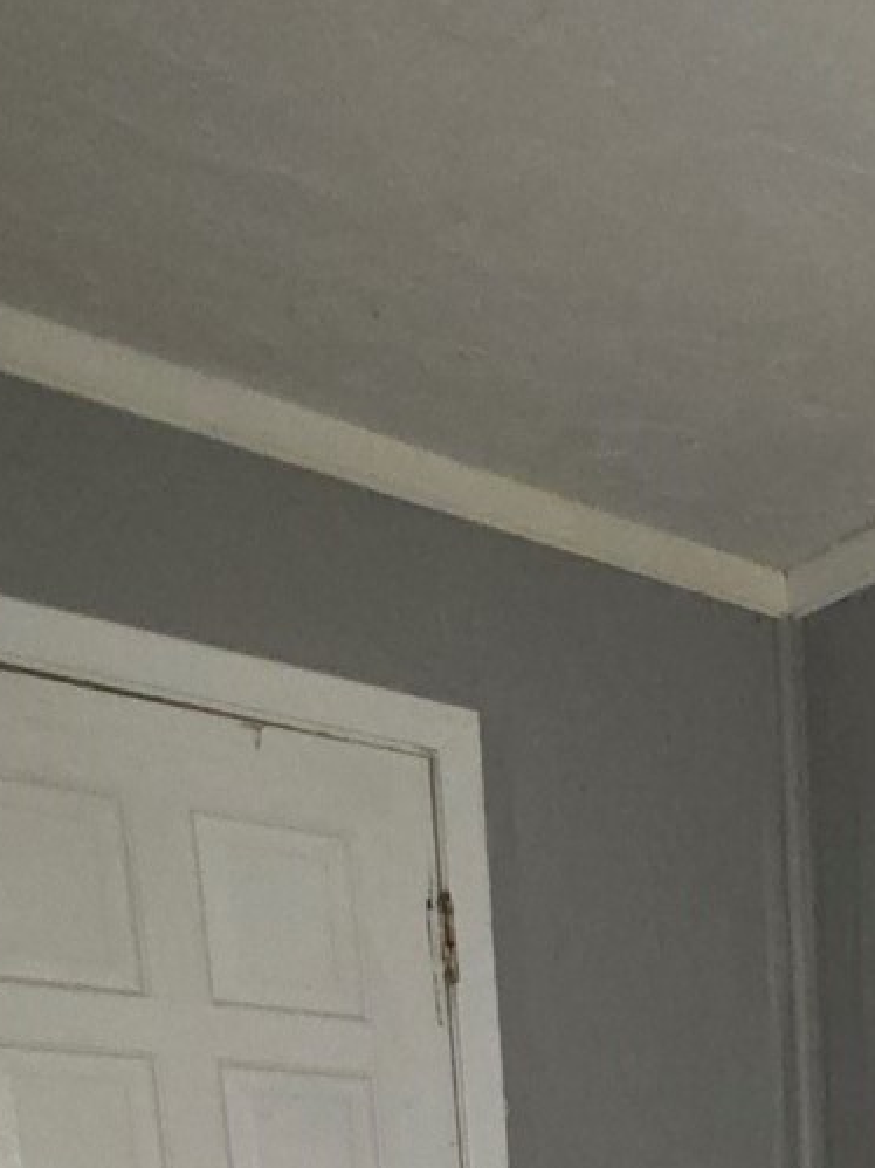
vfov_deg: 27.6
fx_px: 1686
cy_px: 1709
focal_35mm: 50
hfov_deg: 23.8
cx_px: 1275
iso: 400
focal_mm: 2.2
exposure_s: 1/27.1
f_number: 1.9
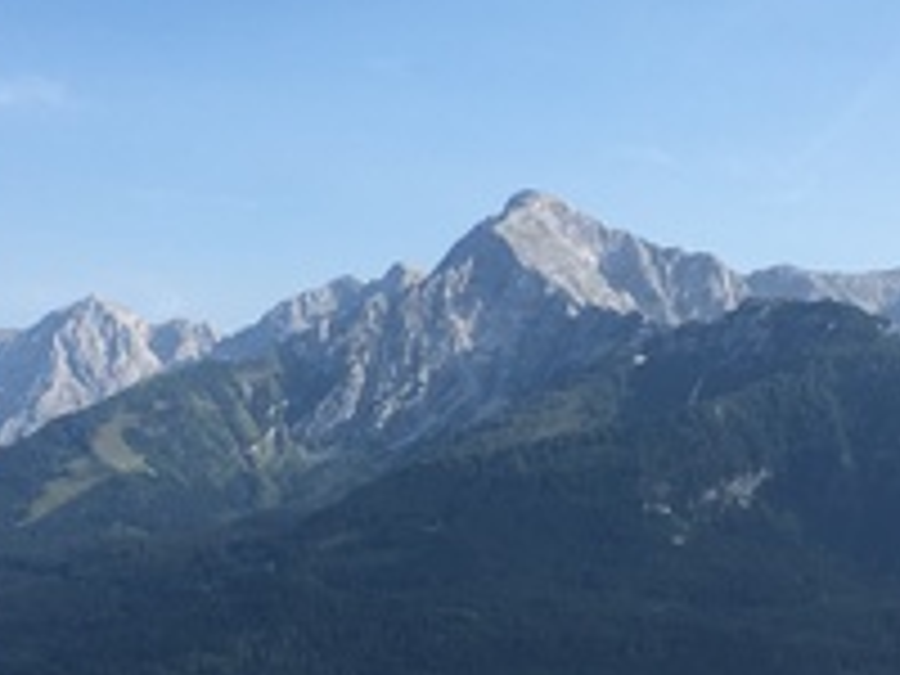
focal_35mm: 85
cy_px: 310
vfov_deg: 17.4
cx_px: 605
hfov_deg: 22.9
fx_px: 2210
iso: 25
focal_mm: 4.15
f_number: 2.2
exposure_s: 1/1115
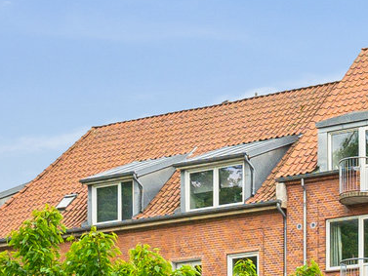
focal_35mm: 130
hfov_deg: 14.8
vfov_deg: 10.7
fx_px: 1382
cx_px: 397
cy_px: 485
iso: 500
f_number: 5.6
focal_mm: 16.9
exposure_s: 1/640
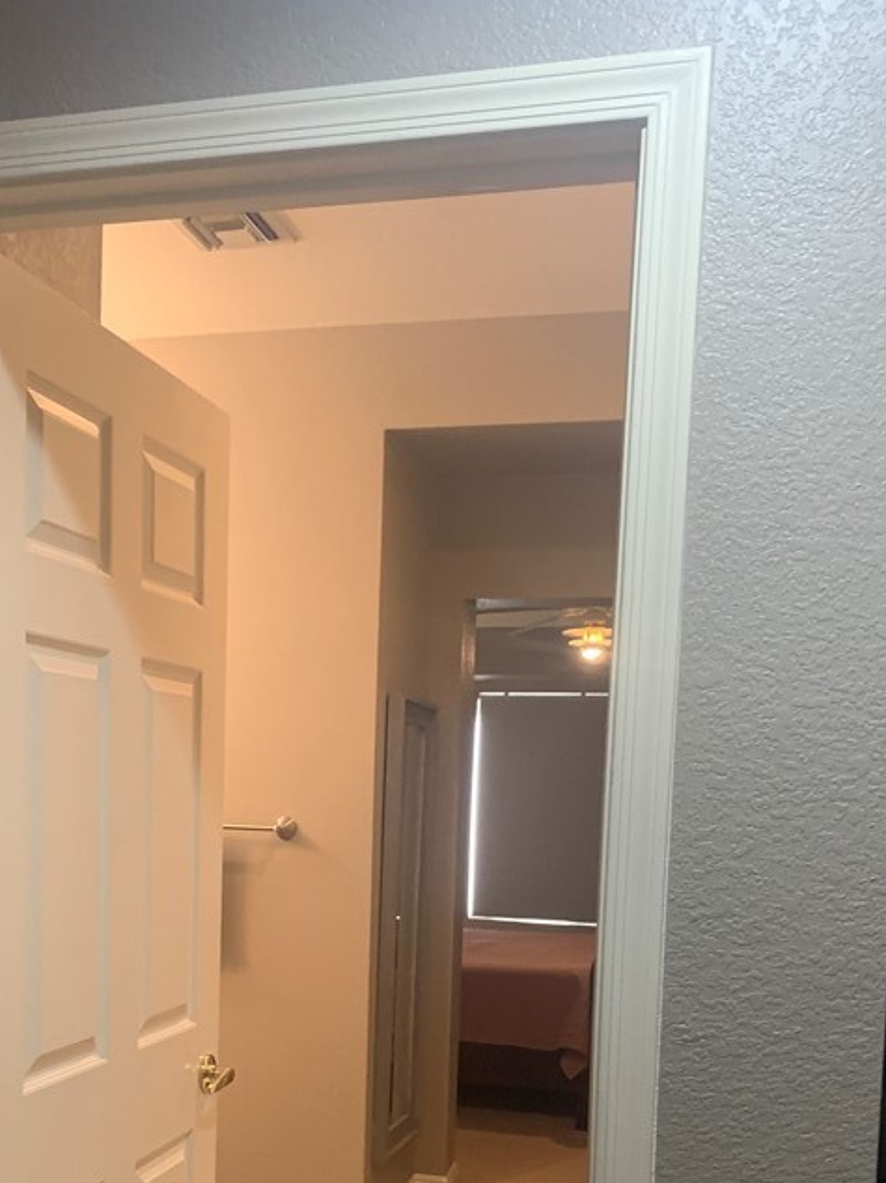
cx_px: 343
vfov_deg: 43.1
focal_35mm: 42
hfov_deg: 34.2
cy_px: 916
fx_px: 1434
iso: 200
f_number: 1.8
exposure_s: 1/60
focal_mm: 4.25
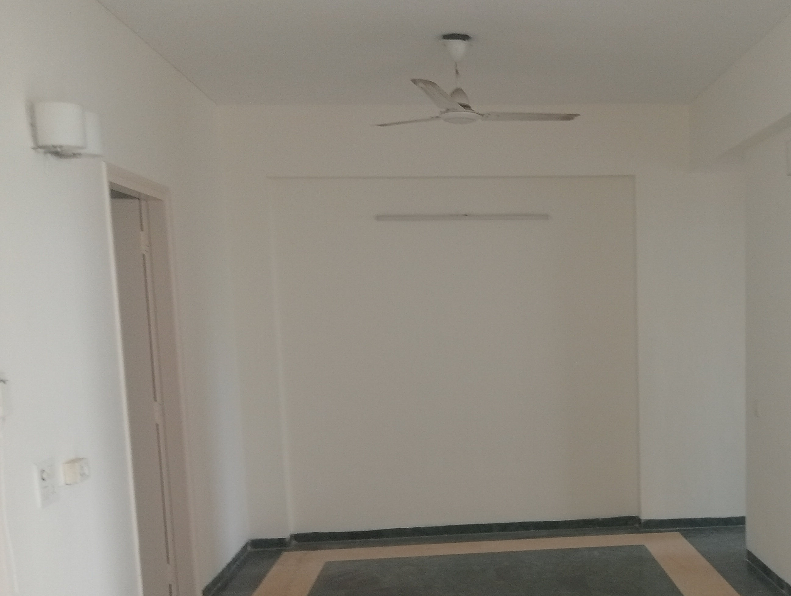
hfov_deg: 41.7
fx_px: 1007
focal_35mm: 44
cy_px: 436
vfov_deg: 32.4
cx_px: 583
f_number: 1.8
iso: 566
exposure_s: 1/33.3
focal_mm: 4.04
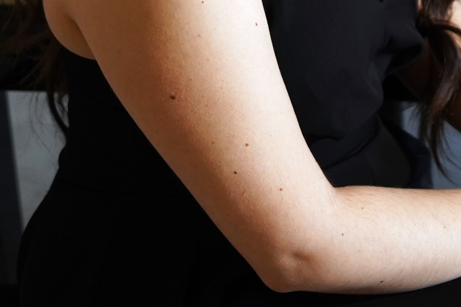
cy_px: -125
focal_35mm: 105
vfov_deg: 12.5
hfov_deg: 19.0
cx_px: 438
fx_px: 1344
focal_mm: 35
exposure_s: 1/160
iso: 1600
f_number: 2.8
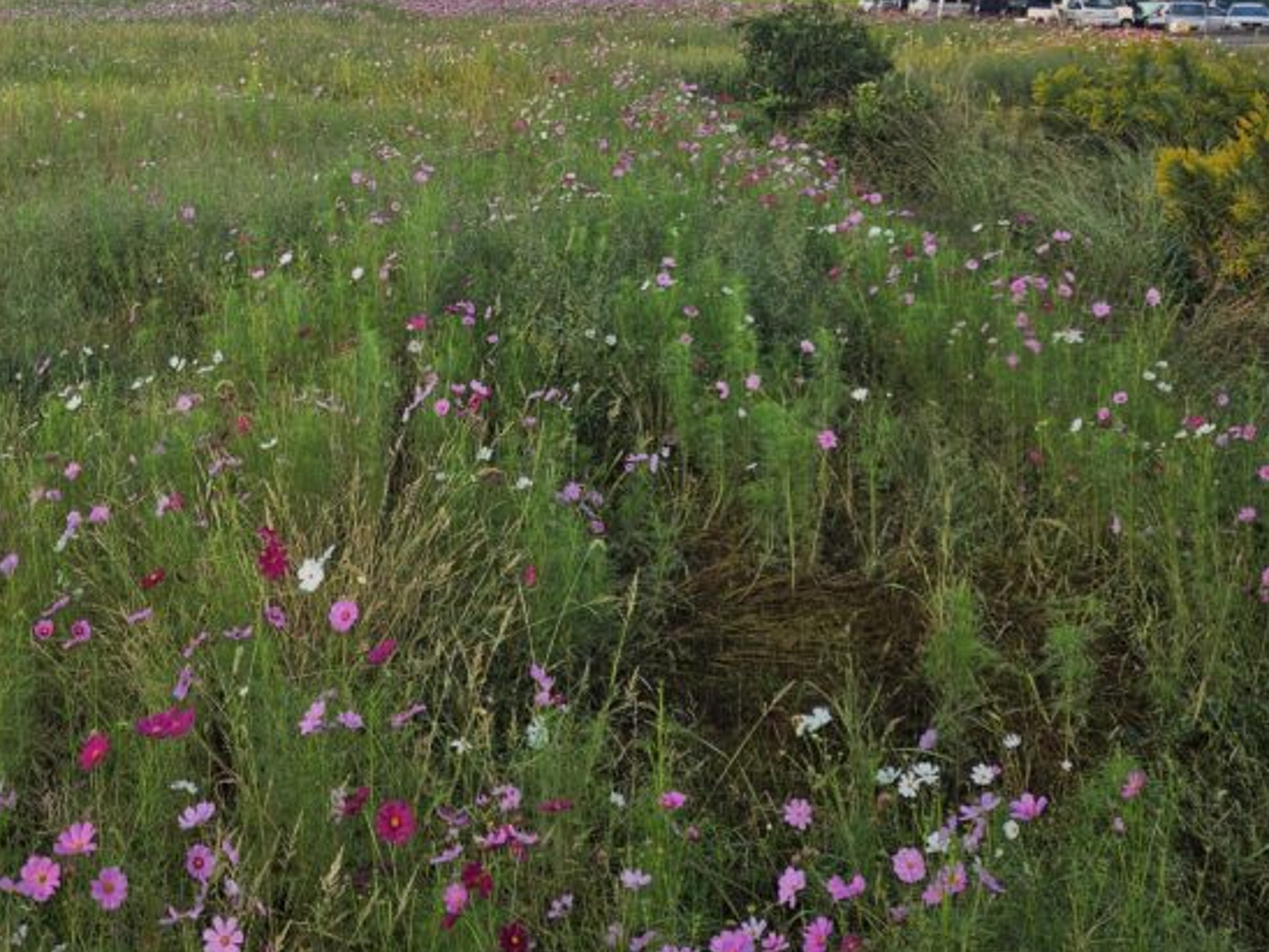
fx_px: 1576
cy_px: 158
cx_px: 350
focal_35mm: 43
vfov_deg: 32.4
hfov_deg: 42.8
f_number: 1.8
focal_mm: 5.4
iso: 25
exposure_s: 1/470
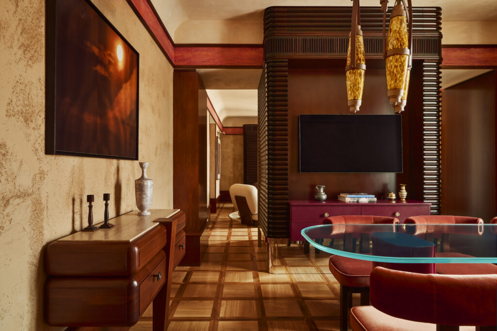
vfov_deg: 59.5
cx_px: 248
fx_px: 290
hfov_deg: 81.2
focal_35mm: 21
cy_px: 166
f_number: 11
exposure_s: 1/2
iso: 400
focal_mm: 21
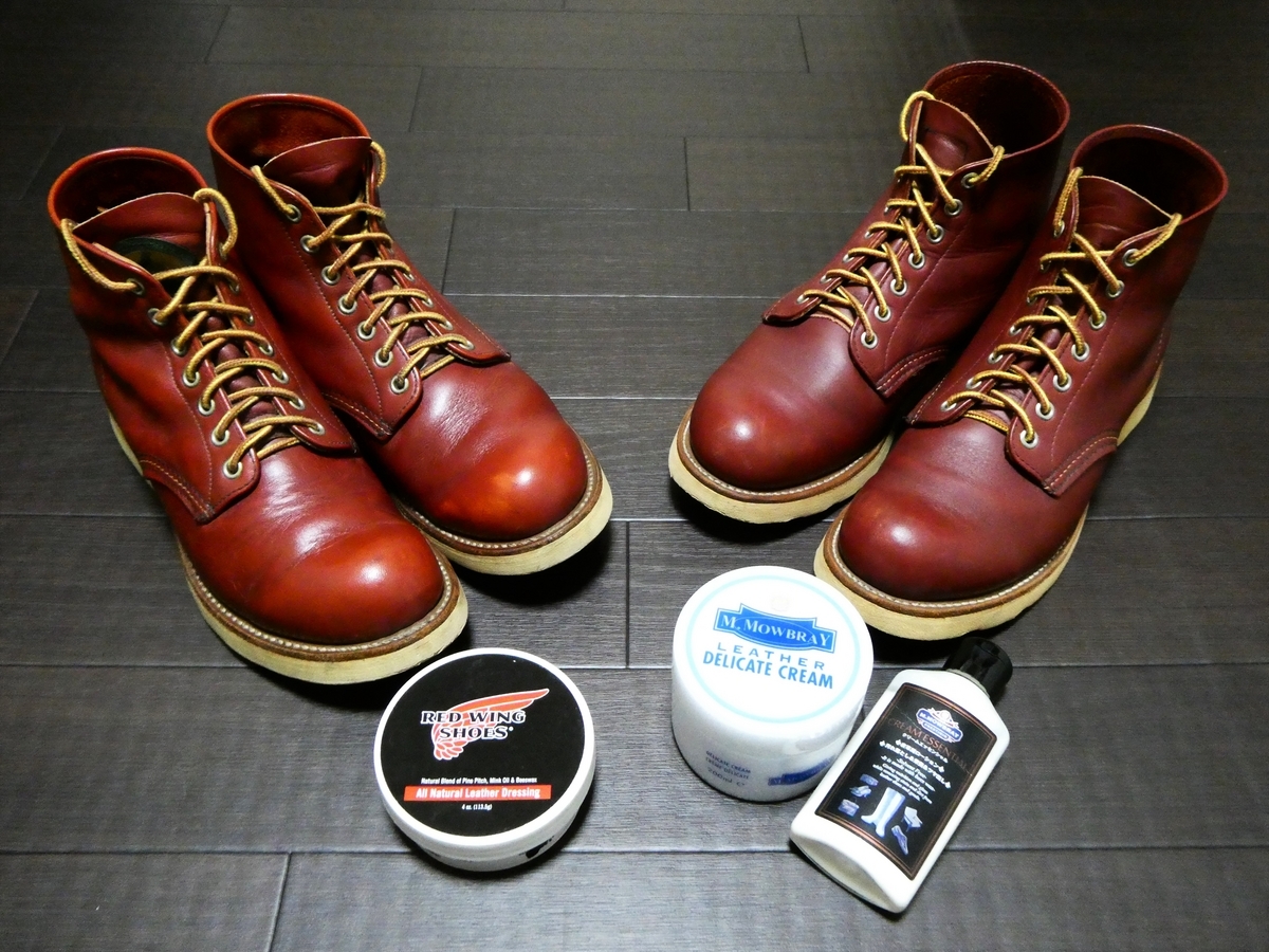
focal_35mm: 31
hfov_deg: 58.4
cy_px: 476
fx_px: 1136
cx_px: 634
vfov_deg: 45.4
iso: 1600
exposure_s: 1/25
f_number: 3.5
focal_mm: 5.4
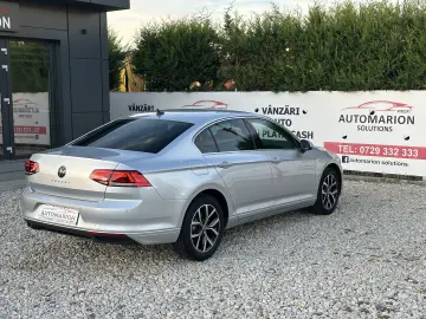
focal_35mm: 48
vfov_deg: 30.3
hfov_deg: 39.7
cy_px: 160
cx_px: 213
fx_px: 591
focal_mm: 6.86
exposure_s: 1/332
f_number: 1.78
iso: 64
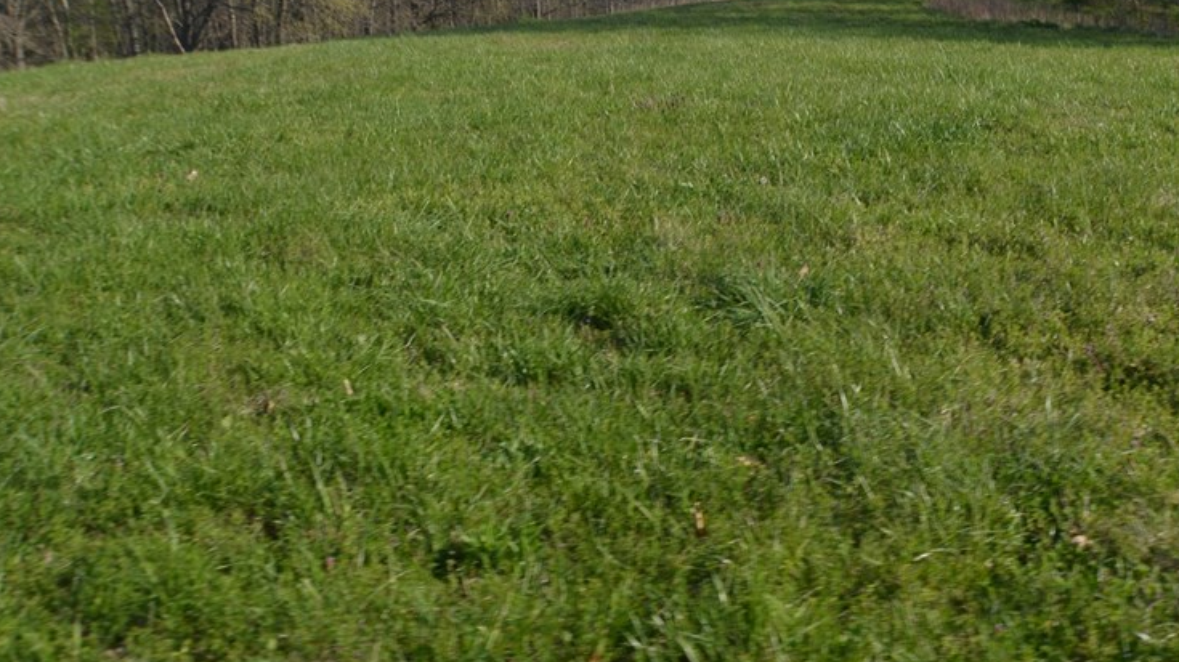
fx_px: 2032
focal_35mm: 65
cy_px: 98
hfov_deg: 32.1
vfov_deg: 18.3
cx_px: 788
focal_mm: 28
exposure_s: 1/200
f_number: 7.1
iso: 100
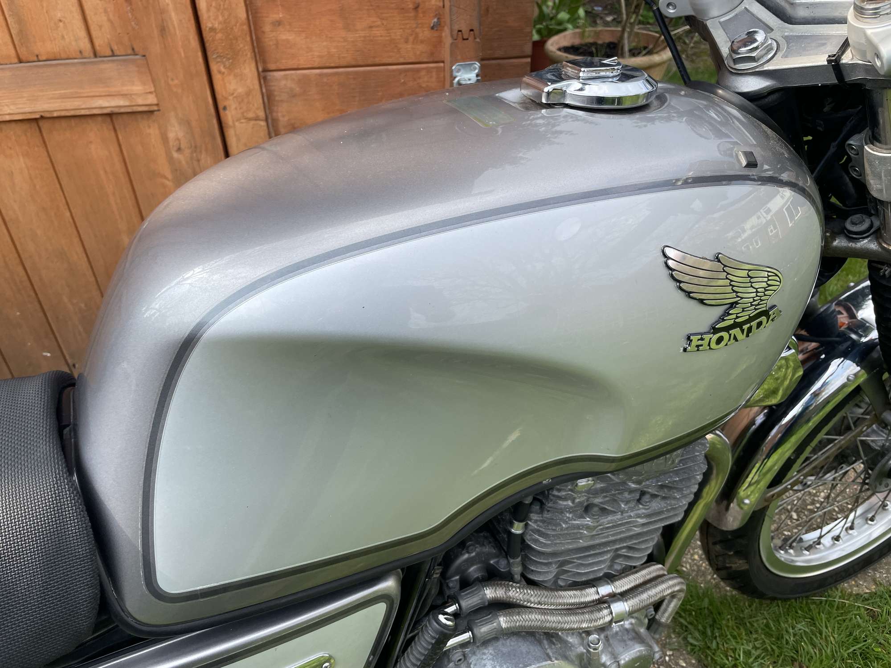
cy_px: 334
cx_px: 446
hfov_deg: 67.3
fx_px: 669
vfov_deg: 53.1
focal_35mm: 26
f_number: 1.6
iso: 32
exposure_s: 1/903
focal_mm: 4.2
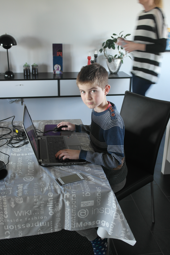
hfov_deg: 33.4
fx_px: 283
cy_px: 128
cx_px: 85
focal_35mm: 40
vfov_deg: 48.5
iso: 400
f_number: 4
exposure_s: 1/25
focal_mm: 26
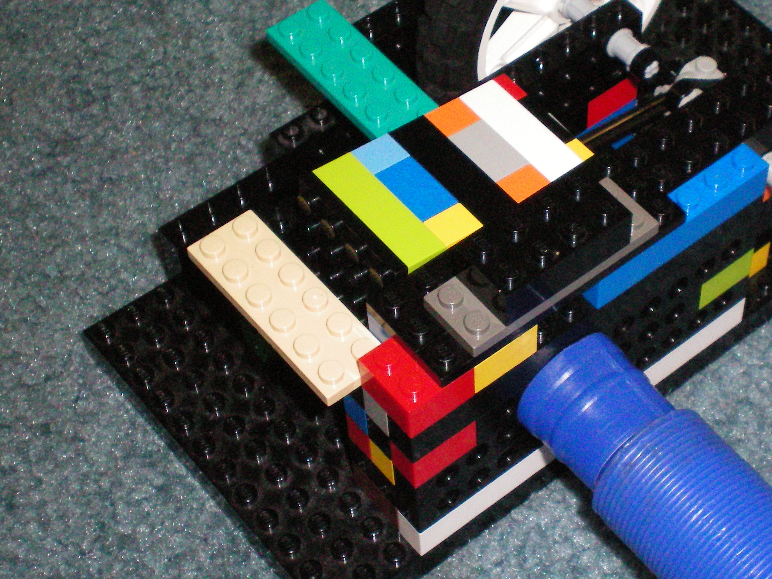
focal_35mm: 81
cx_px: 552
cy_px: 291
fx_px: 1806
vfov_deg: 18.2
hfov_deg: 23.9
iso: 400
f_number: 5.2
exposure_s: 1/60
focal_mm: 8.4
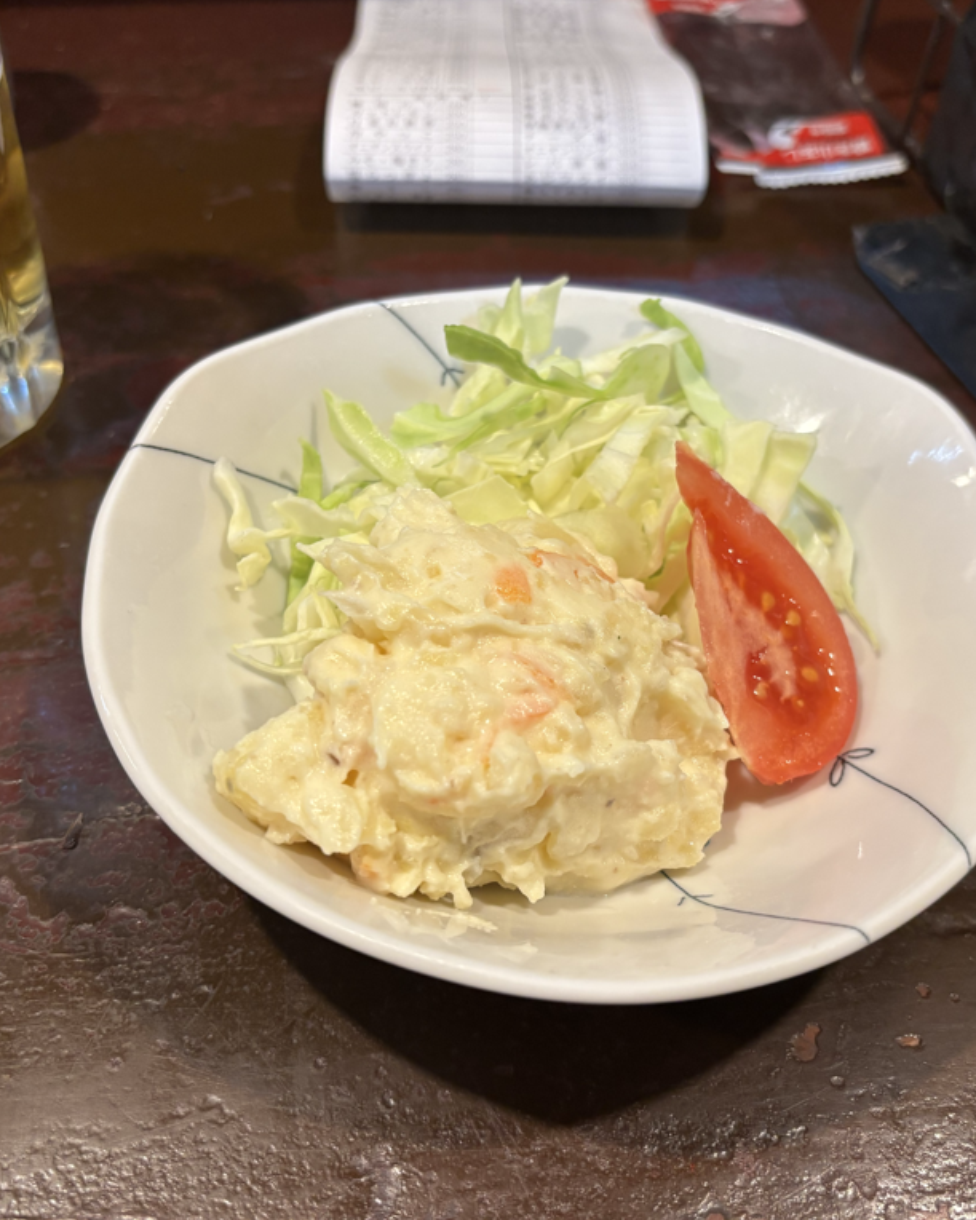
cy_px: 608
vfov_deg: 52.8
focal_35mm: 34
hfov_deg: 43.3
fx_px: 1228
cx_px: 518
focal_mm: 5.96
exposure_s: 1/50
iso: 200
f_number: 1.6
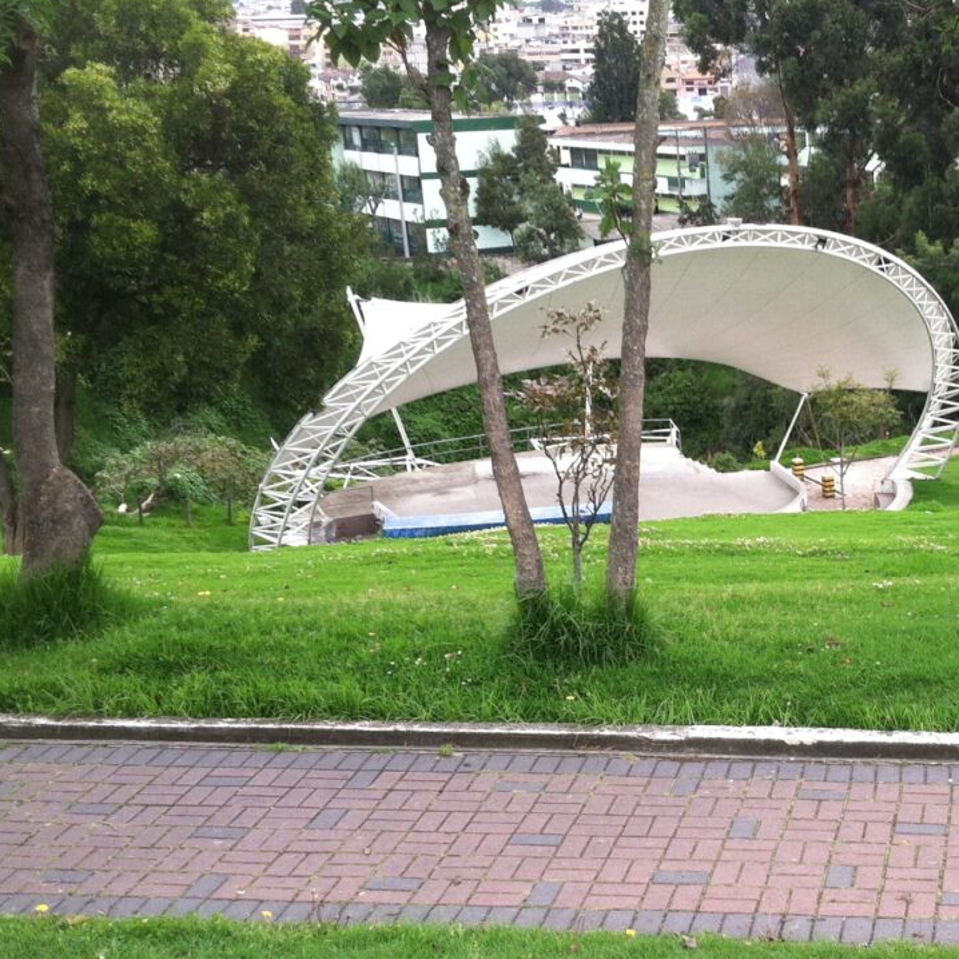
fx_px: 1943
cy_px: 496
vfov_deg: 27.7
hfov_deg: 27.0
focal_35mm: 62
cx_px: 809
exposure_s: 1/287
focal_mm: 3.85
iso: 80
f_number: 2.8
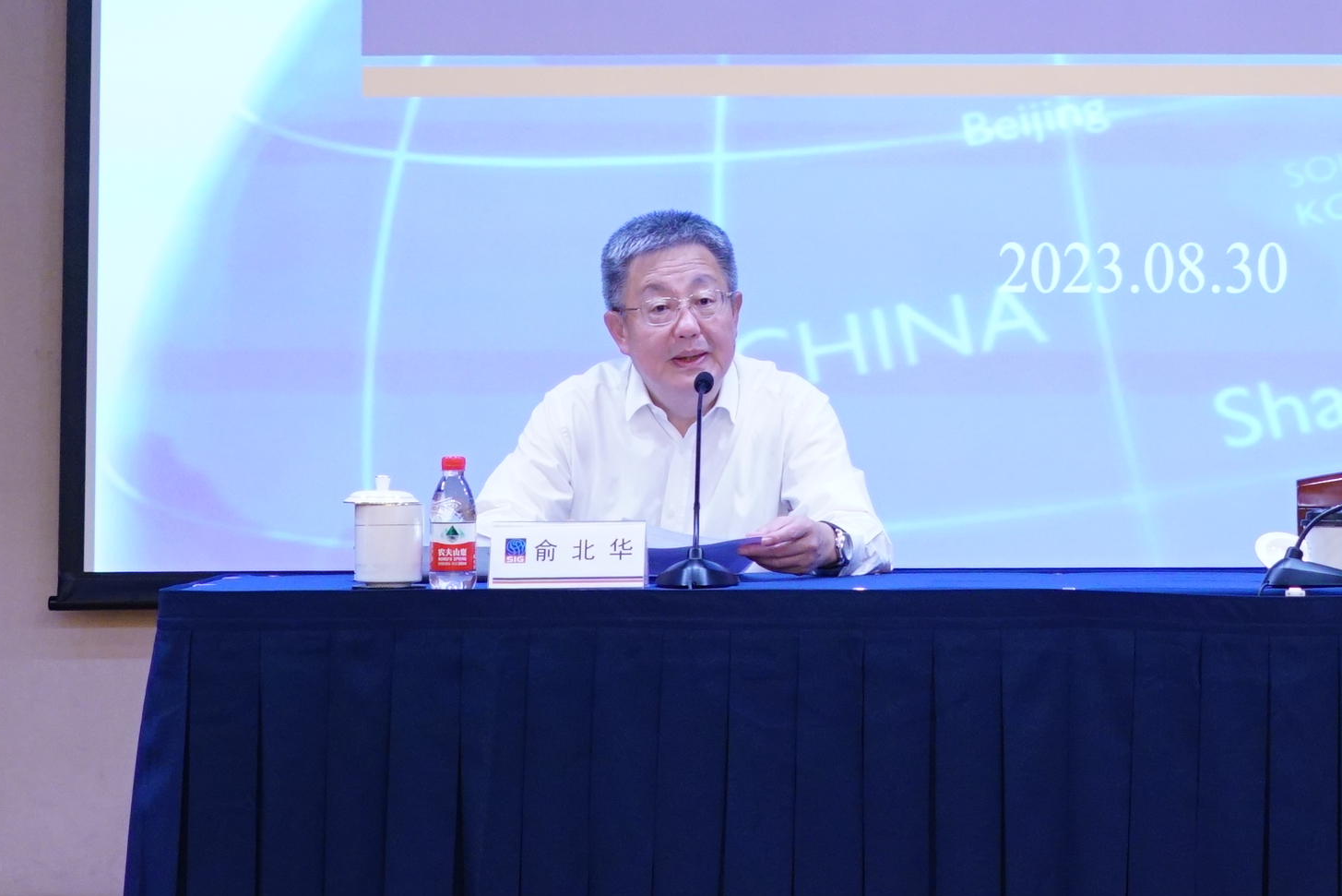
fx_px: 5034
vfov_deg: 10.0
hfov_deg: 15.1
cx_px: 1106
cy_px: -173
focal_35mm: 135
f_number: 4
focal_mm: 38
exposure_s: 1/60
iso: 1600
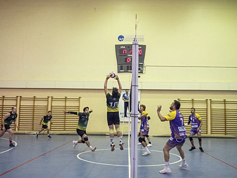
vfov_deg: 39.7
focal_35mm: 36
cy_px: 89
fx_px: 246
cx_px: 118
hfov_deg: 51.4
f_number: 4.2
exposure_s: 1/200
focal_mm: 18
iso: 2000
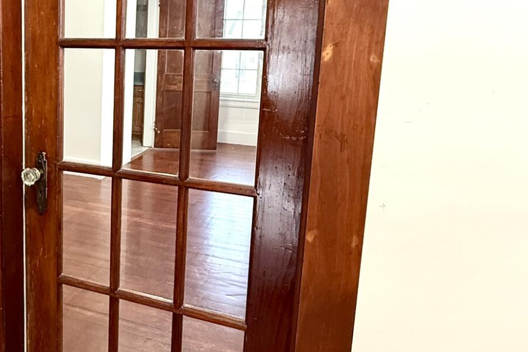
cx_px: 113
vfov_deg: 40.7
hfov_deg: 55.0
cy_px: 125
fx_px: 469
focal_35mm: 32
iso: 800
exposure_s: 1/60
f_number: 2.2
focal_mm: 2.22
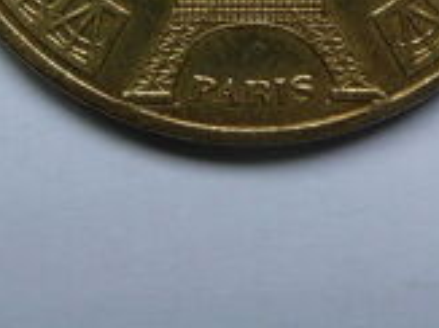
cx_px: 256
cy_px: -129
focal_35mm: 112
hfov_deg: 17.6
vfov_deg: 12.7
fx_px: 1419
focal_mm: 5.2
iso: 100
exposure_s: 1/80
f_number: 3.5
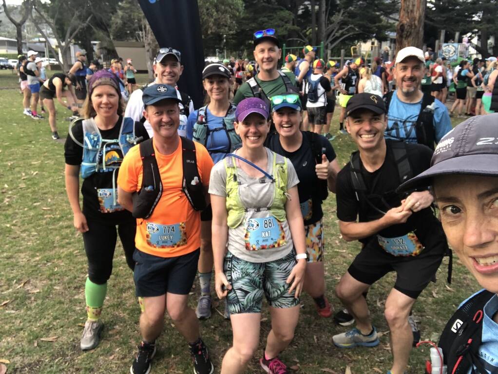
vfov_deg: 44.2
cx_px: 249
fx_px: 461
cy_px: 187
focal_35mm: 32
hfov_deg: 56.8
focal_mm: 2.87
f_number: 2.2
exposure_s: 1/120
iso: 80
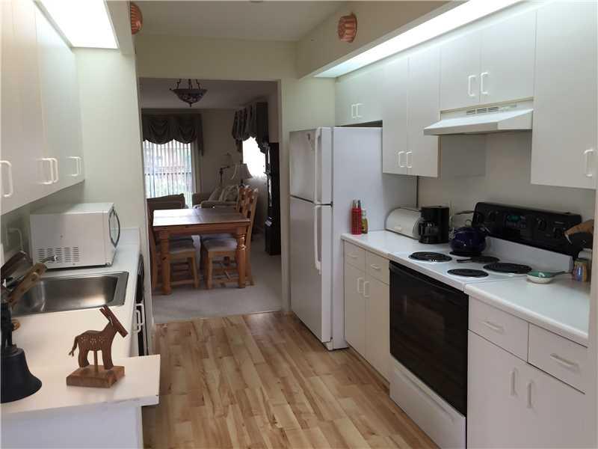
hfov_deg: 61.7
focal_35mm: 29
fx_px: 501
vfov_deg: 48.2
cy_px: 224
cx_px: 299
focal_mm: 4.15
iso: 40
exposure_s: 1/60
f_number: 2.2
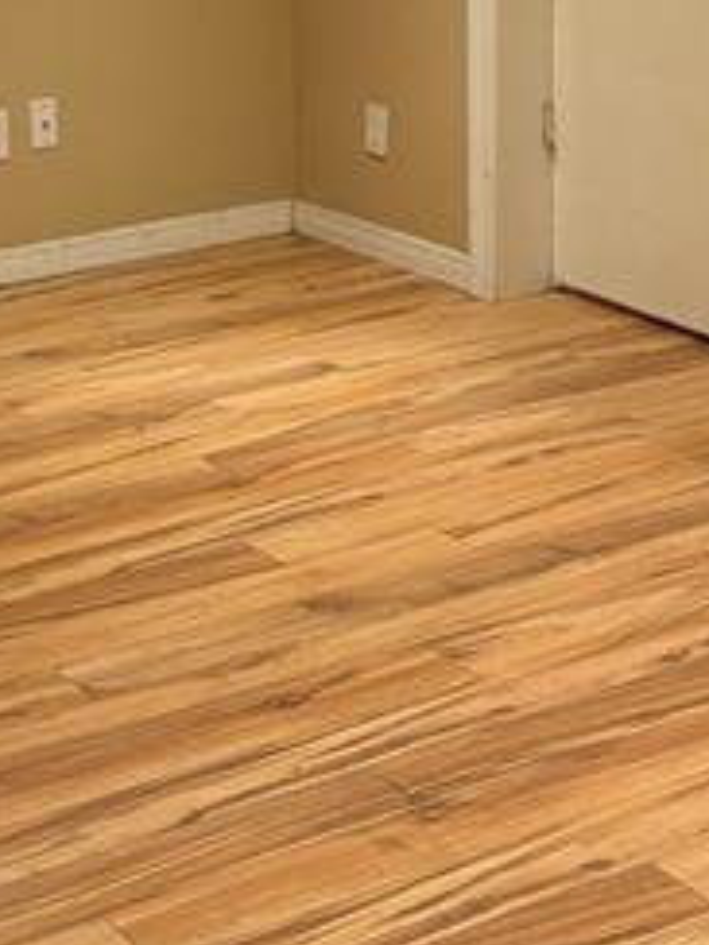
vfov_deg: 22.9
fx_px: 2239
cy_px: -8
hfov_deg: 17.4
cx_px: -81
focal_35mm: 82
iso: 200
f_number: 1.6
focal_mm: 5.96
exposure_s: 1/60.2
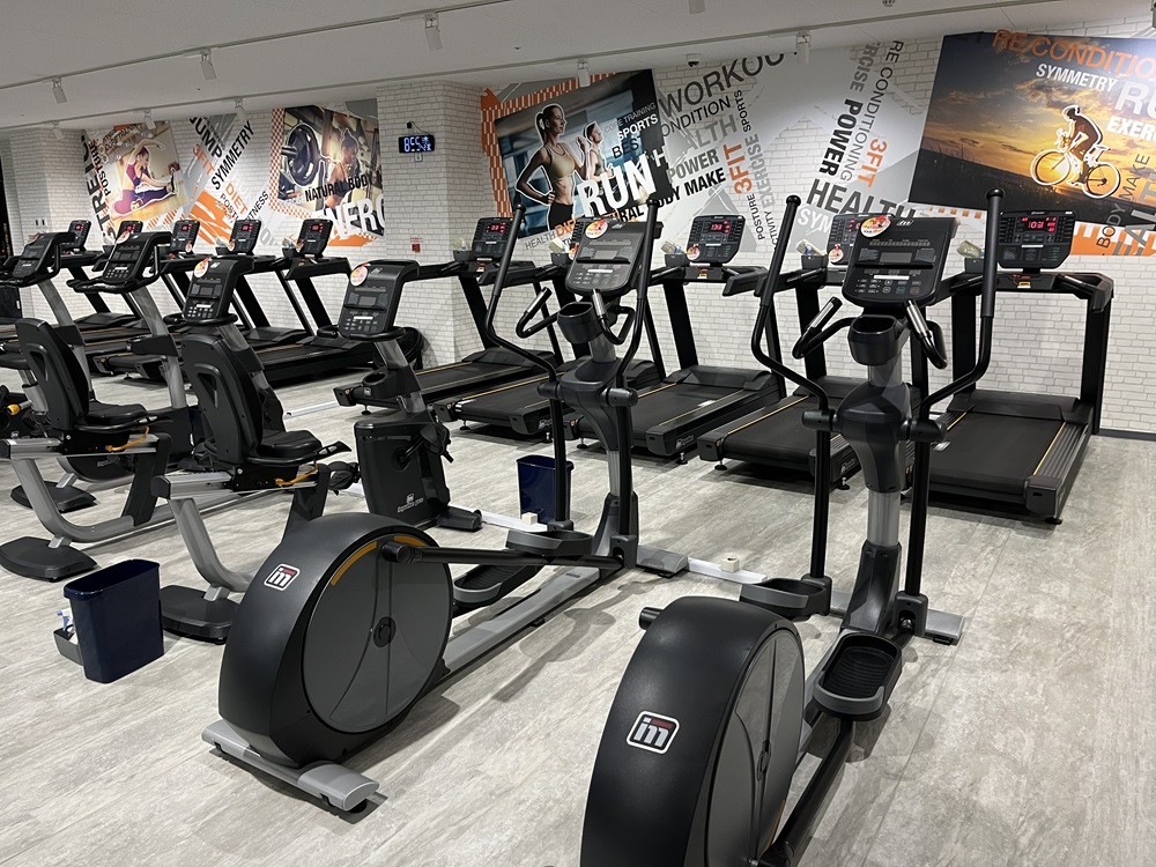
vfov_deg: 53.1
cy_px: 434
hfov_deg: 67.3
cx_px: 578
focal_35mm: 26
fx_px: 868
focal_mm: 5.1
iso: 125
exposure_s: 1/83
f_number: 1.6
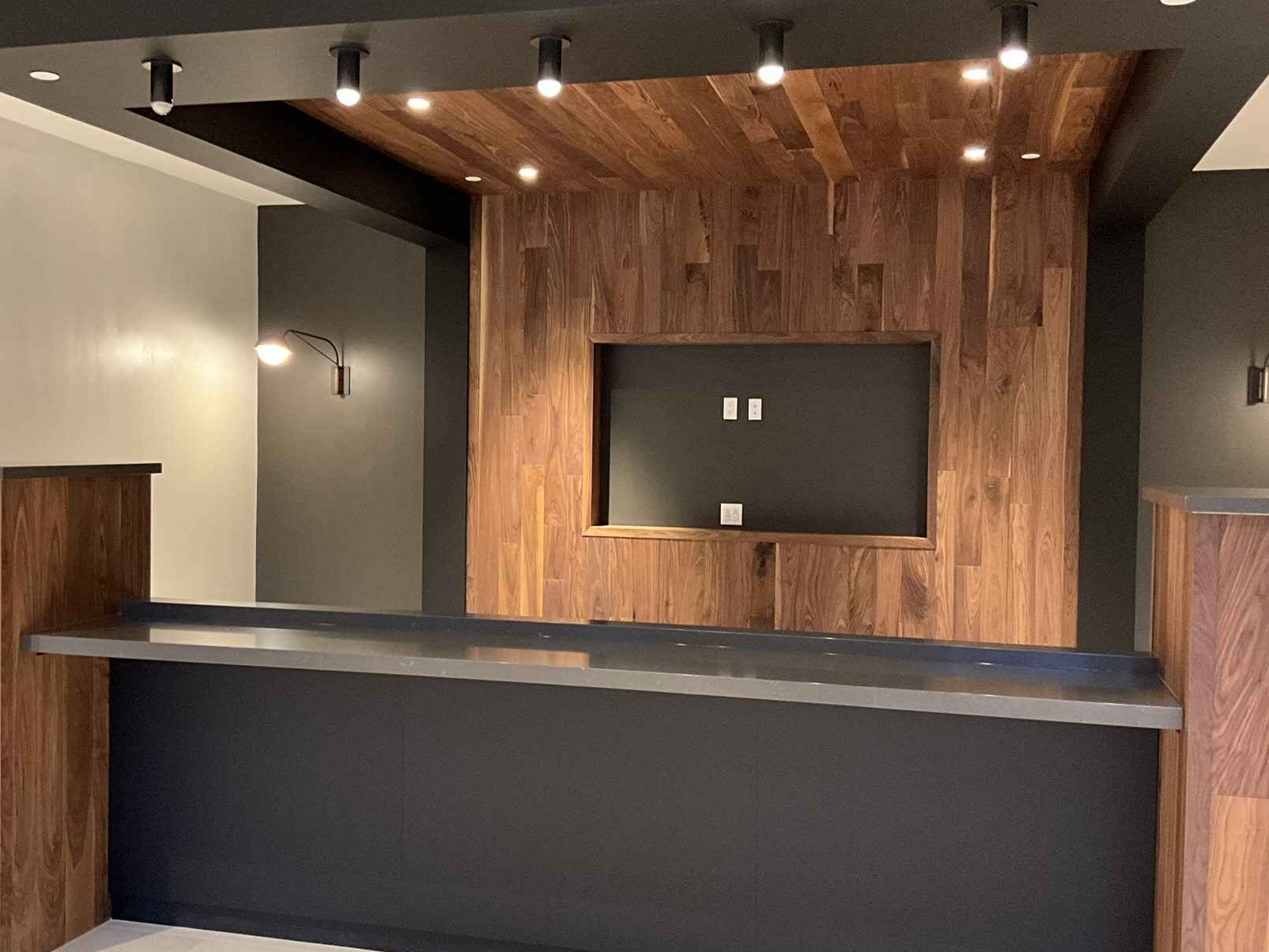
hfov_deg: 50.1
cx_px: 606
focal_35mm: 37
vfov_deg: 38.7
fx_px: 1356
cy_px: 480
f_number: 1.8
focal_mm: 3
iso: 320
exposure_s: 1/30
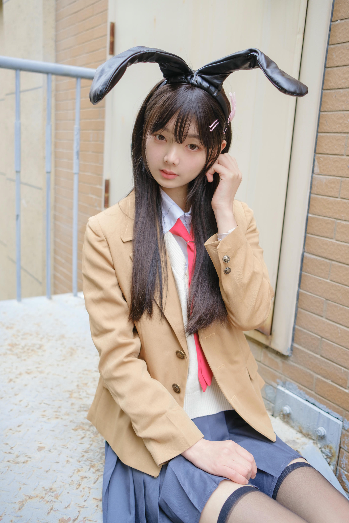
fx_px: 509
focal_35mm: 35
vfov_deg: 54.4
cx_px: 174
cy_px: 262
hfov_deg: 37.9
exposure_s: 1/200
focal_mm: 23
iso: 160
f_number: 2.8
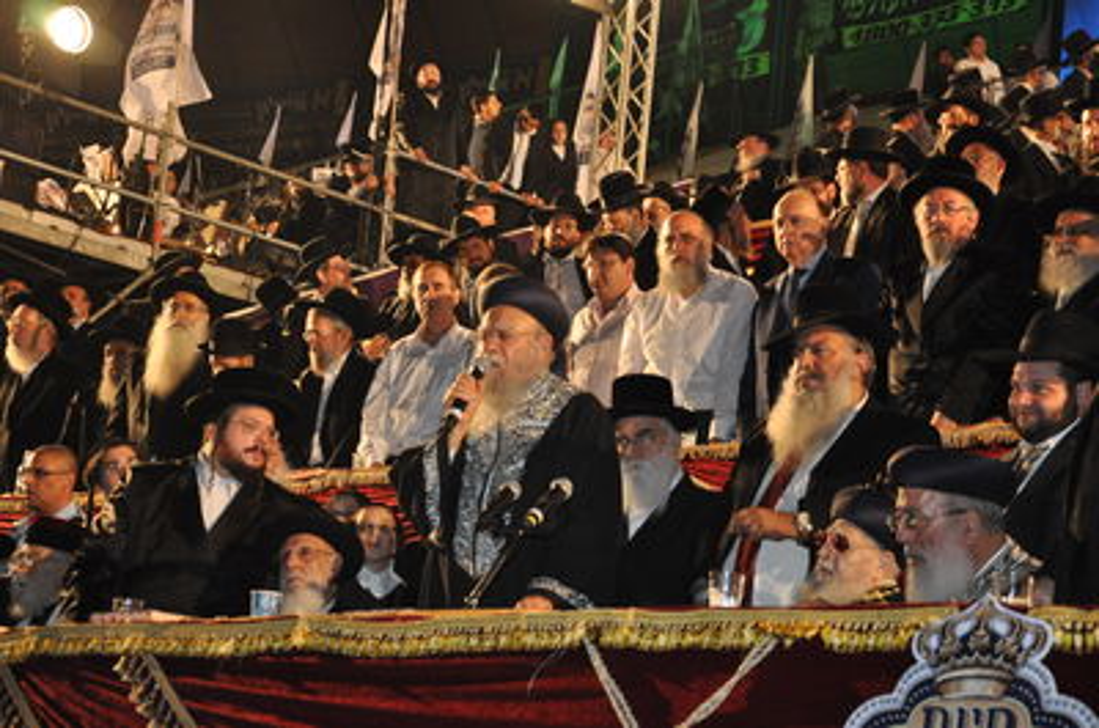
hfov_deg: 26.0
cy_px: 364
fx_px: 2376
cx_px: 550
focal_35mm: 78
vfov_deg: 17.4
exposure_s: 1/60
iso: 1600
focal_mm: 52
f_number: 5.6
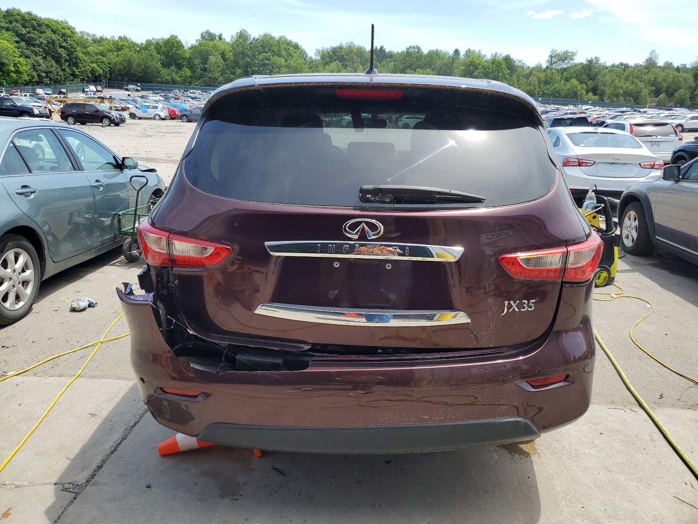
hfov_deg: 67.3
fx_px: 524
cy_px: 262
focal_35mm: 26
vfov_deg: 53.1
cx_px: 349
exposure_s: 1/1429
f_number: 1.5
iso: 50
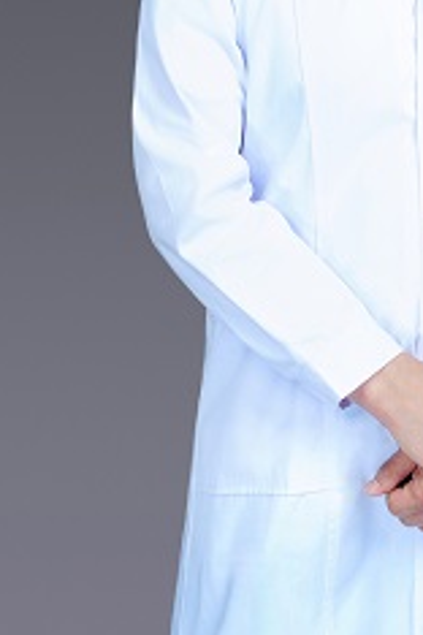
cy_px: 41
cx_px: 393
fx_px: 1692
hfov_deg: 14.1
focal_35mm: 96
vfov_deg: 20.7
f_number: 9
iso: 200
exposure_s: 1/160
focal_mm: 50
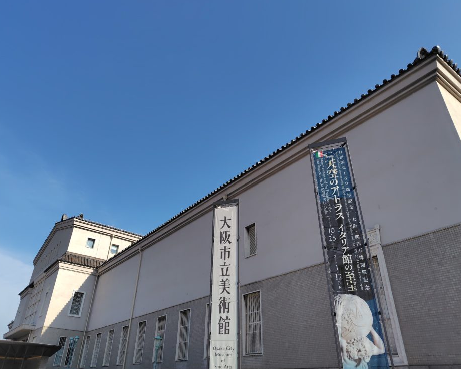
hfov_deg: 68.0
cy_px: 179
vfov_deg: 56.8
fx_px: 341
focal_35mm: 25
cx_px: 209
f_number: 1.9
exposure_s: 1/1648
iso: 50
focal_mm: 5.6
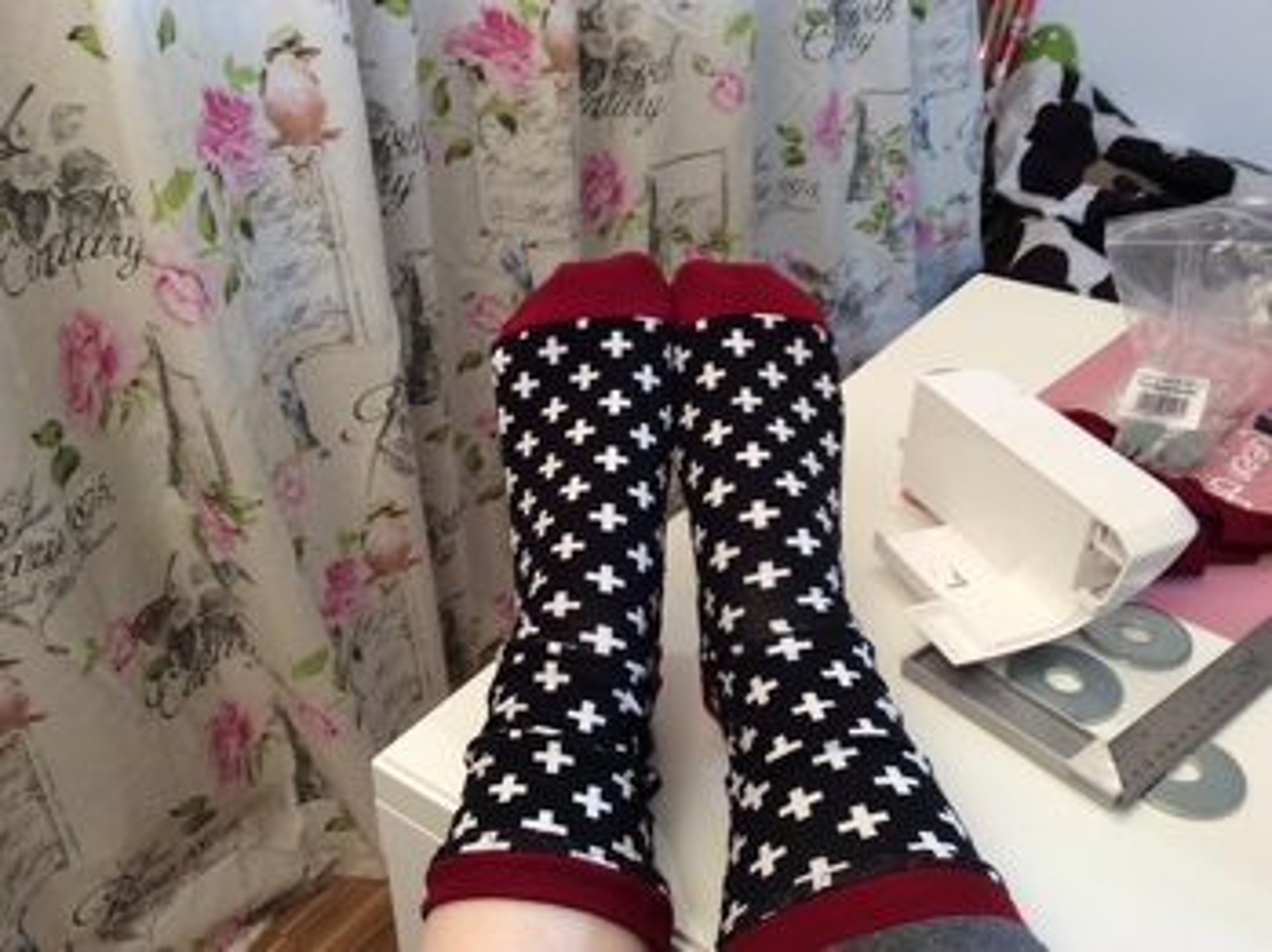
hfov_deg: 56.9
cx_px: 636
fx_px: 1175
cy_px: 476
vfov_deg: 44.1
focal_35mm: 32
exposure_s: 1/25
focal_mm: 3.3
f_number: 2.4
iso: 50
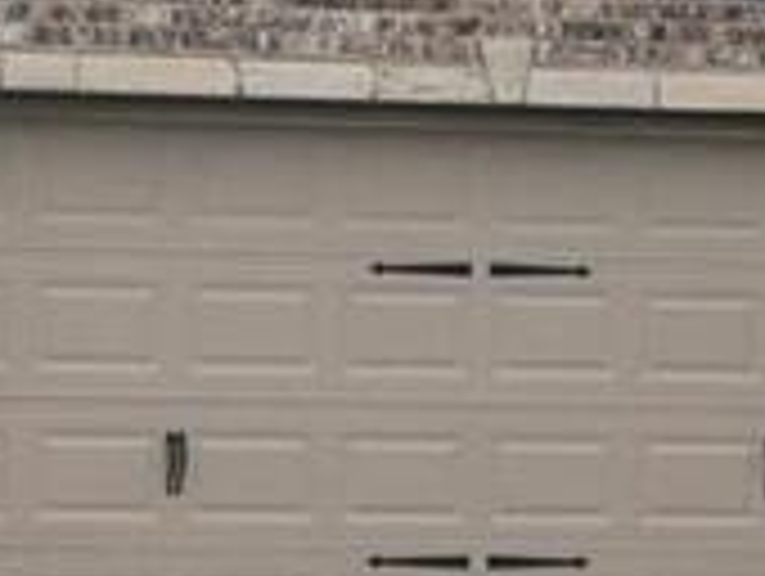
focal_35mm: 208
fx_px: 4603
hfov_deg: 9.1
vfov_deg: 7.1
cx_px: -590
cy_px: 554
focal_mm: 24
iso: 400
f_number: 11
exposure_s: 1/400
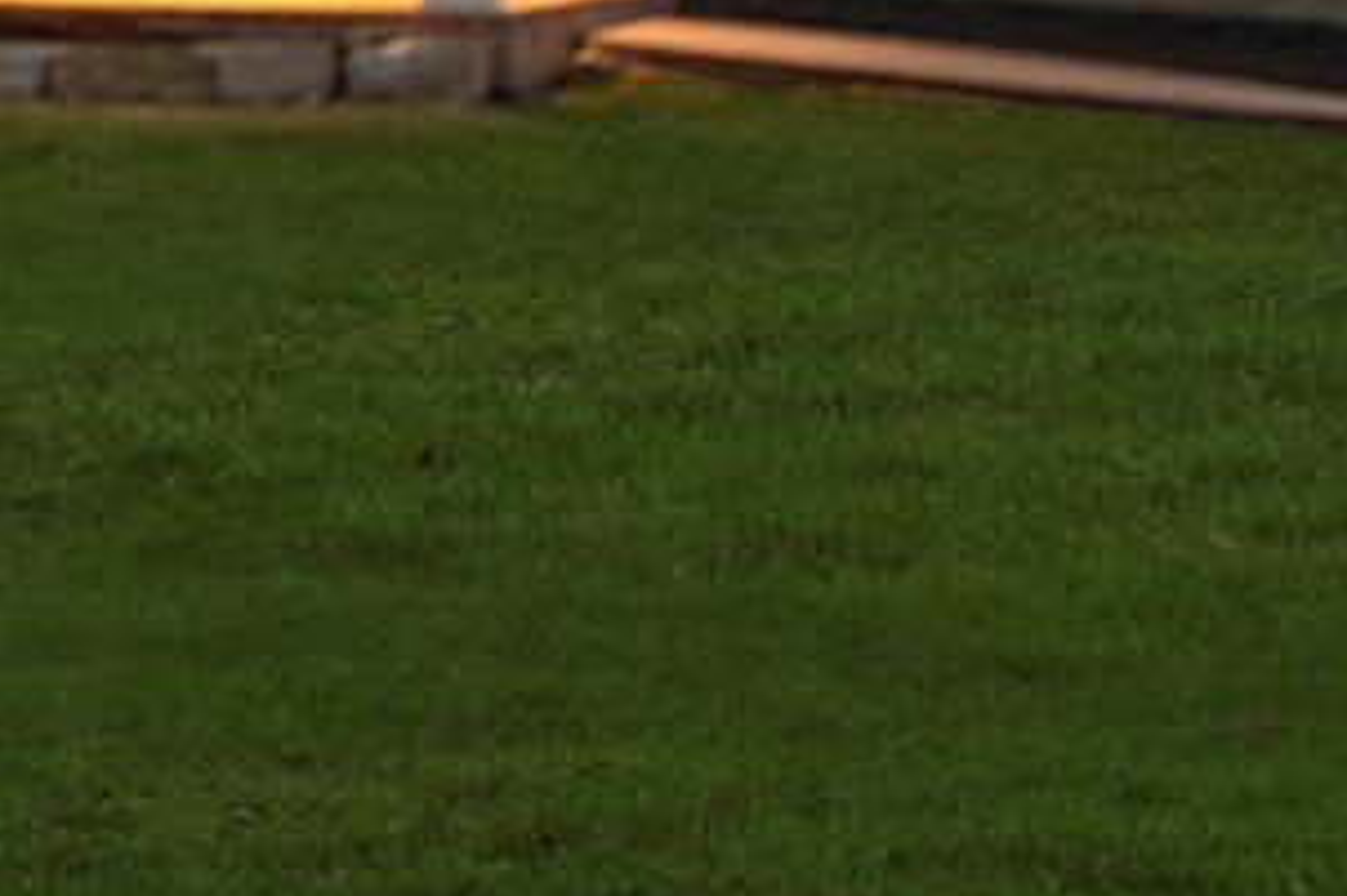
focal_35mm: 151
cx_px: -3153
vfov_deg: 9.0
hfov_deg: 9.4
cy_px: -221
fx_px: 5647
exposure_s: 1
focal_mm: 14
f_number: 5.6
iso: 100
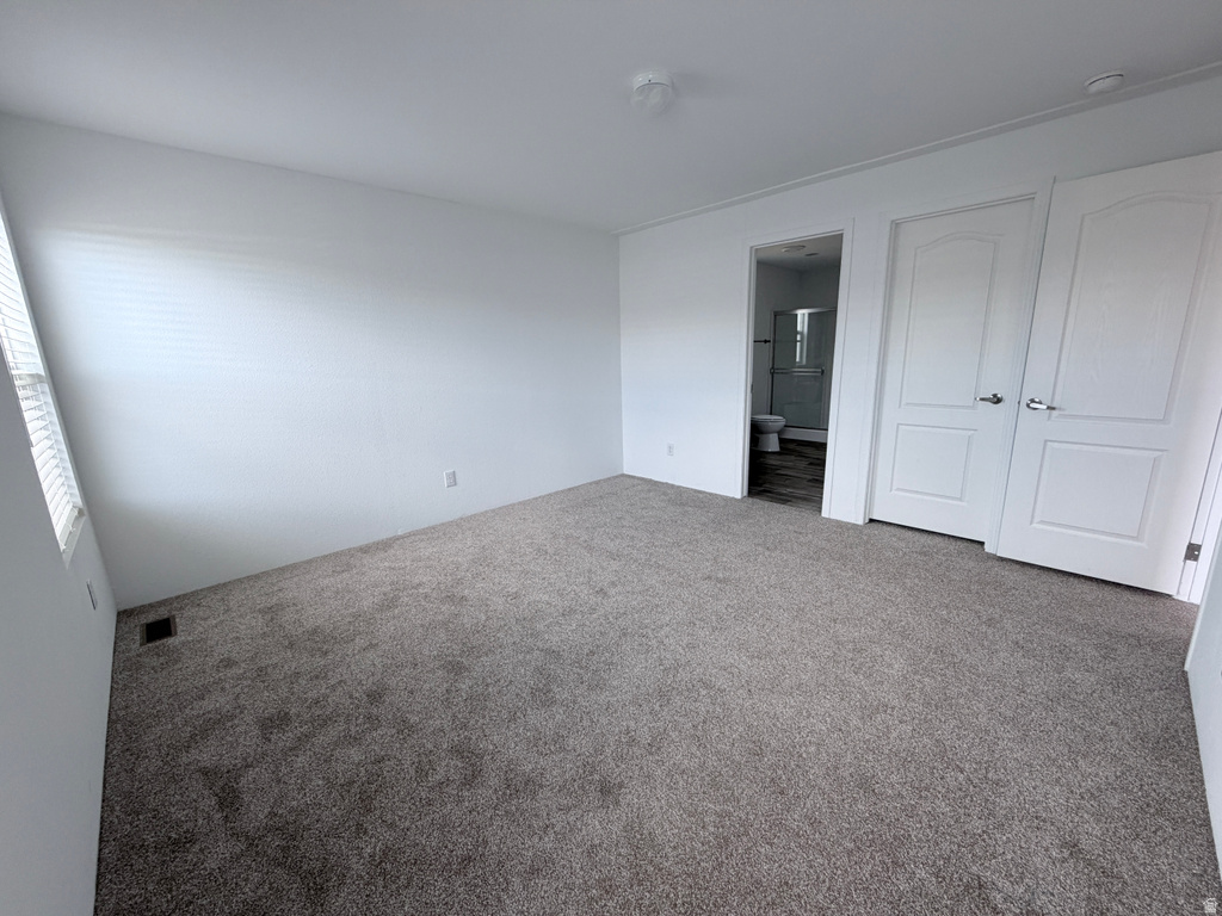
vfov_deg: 85.7
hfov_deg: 102.1
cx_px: 611
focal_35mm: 14
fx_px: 494
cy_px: 458
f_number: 2.2
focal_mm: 2.22
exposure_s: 1/121
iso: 160
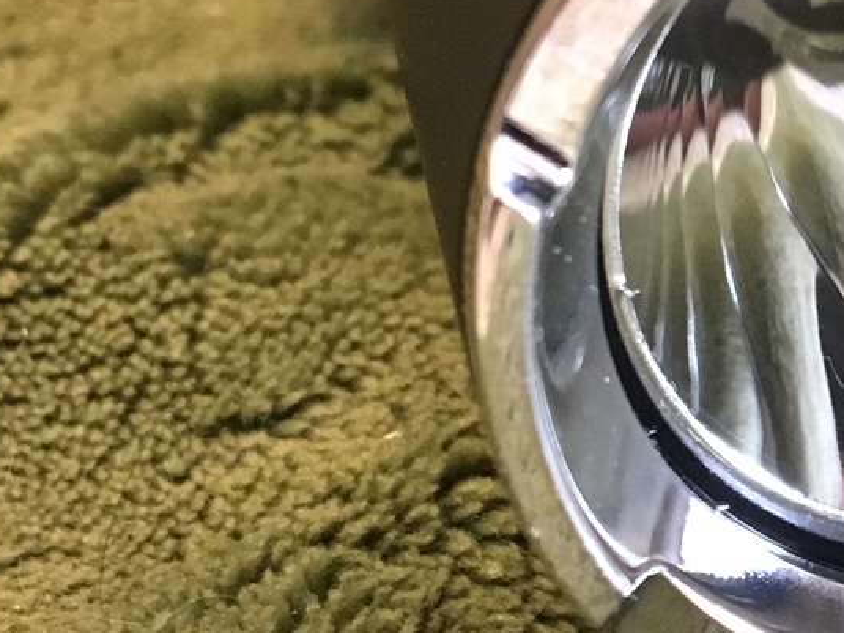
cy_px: 337
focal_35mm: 109
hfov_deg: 16.8
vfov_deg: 13.6
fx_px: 2658
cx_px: 1164
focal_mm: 4.15
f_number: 2.2
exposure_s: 1/15
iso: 200
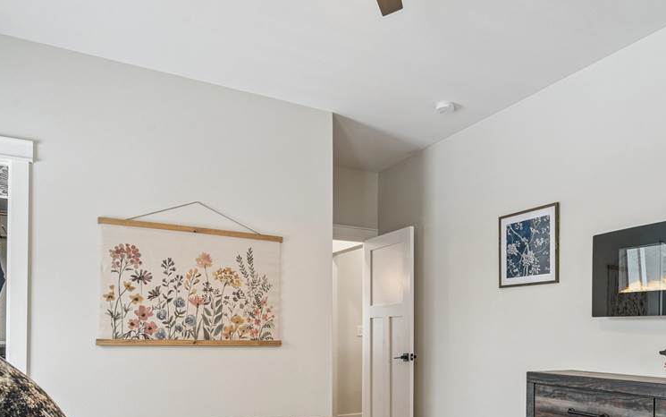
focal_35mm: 28
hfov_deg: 66.4
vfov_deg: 42.8
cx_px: 354
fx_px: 508
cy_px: 324
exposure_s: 1/5
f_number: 10
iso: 400
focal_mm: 16
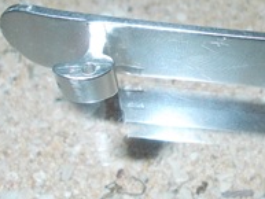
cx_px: 208
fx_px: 475
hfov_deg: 30.5
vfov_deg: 23.6
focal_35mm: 62
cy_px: 77
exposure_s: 1/25
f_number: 2.7
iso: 200
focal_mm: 4
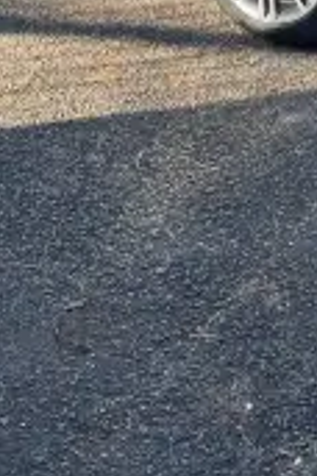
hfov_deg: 13.1
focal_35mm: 101
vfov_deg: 18.6
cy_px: -170
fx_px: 1334
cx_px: 409
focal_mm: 5.1
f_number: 1.6
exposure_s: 1/471
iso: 50
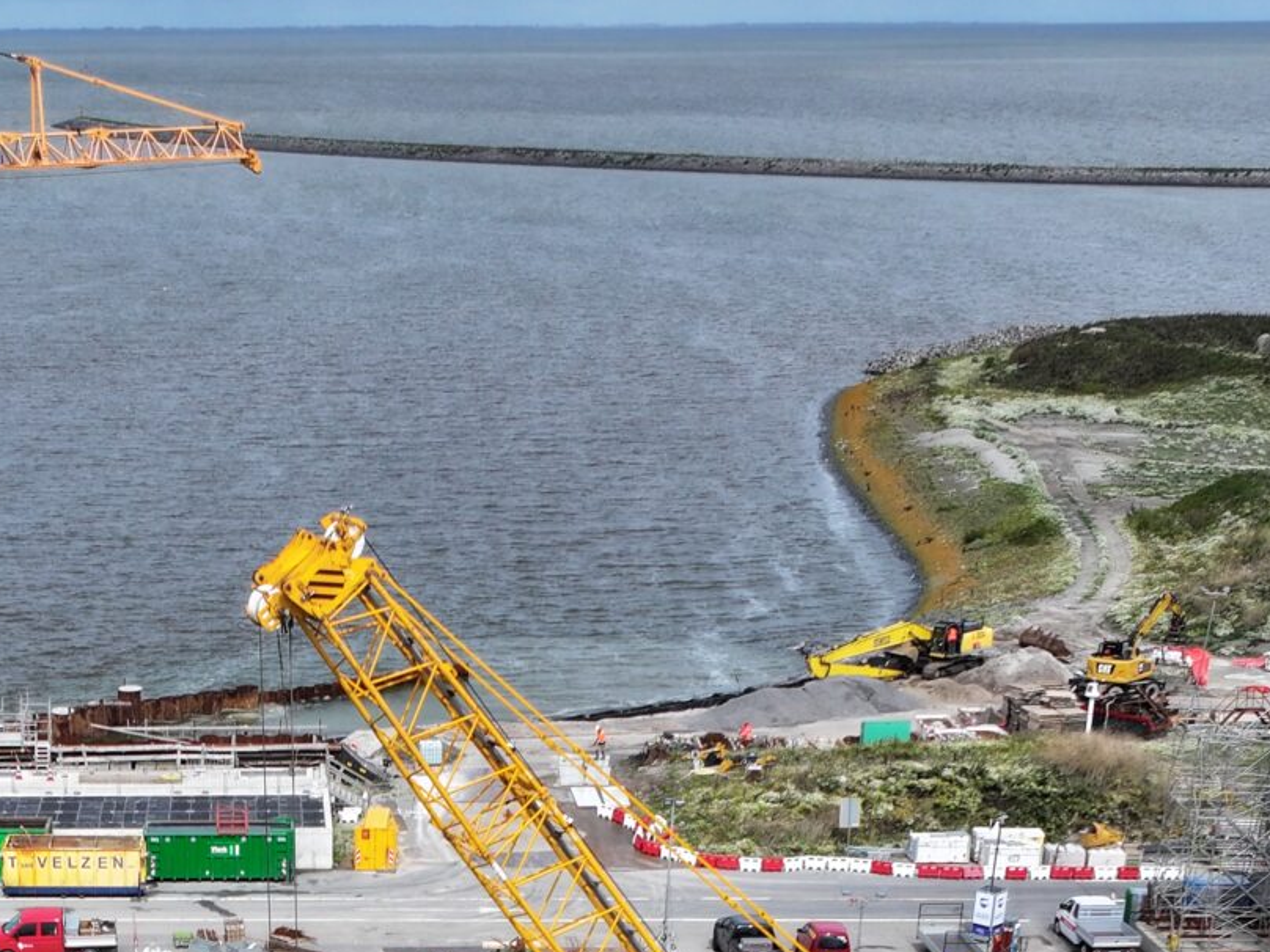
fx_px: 2788
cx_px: 226
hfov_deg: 25.2
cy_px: 1488
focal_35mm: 76
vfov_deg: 17.2
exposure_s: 1/1600
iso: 100
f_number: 2.8
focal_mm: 12.29
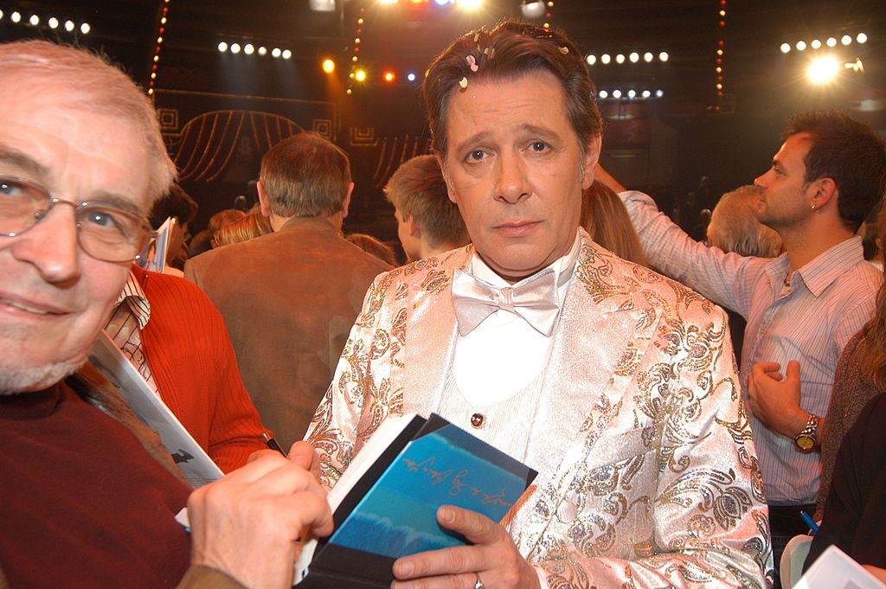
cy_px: 294
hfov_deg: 57.3
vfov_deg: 39.9
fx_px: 811
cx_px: 443
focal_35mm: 33
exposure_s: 1/60
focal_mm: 22
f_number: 5.6
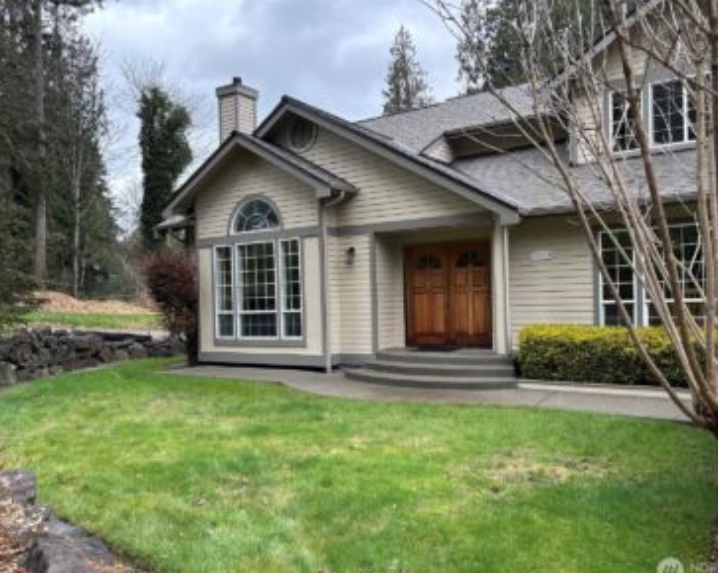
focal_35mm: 28
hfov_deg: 62.1
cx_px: 390
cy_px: 294
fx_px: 595
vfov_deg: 51.5
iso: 50
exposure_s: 1/174
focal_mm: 5.96
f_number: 1.6
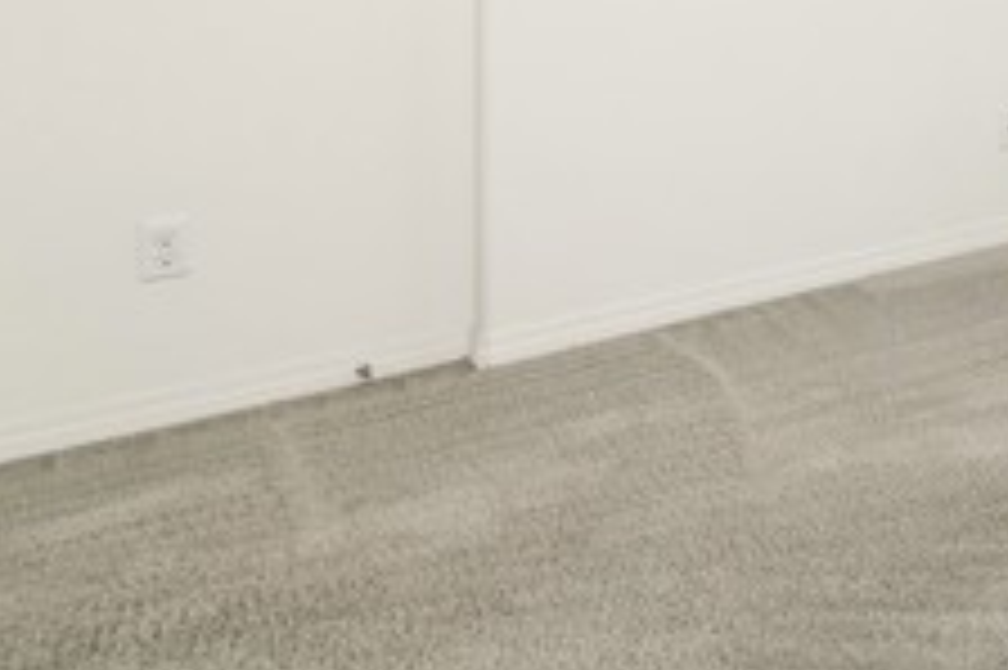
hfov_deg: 35.0
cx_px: 1287
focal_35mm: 40
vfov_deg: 29.5
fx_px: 1119
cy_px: -94
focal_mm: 14
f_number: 5.6
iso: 160
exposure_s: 1/125
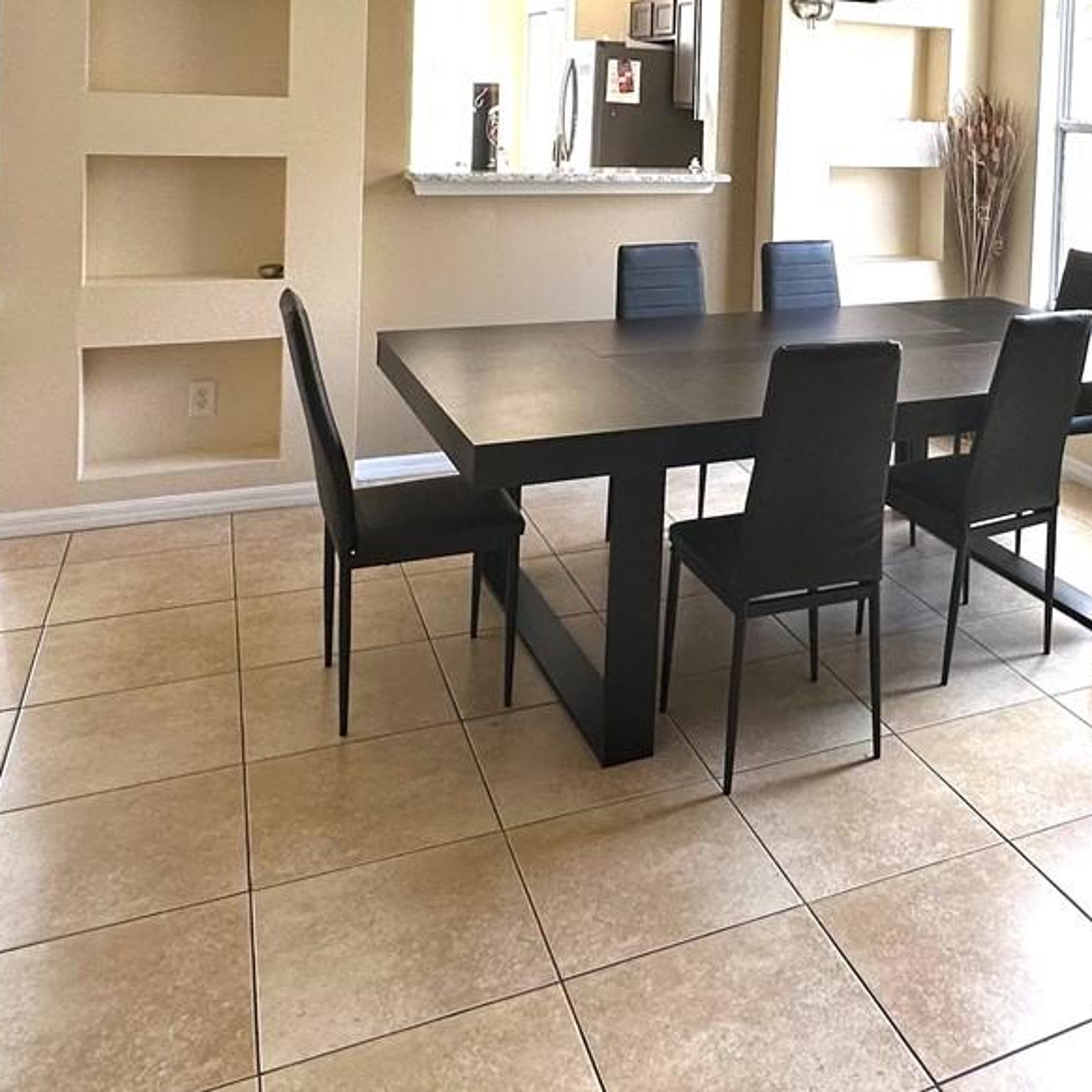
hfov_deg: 46.3
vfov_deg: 44.5
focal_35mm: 34
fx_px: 1213
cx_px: 850
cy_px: 131
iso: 50
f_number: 2.2
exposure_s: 1/99
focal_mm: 2.22
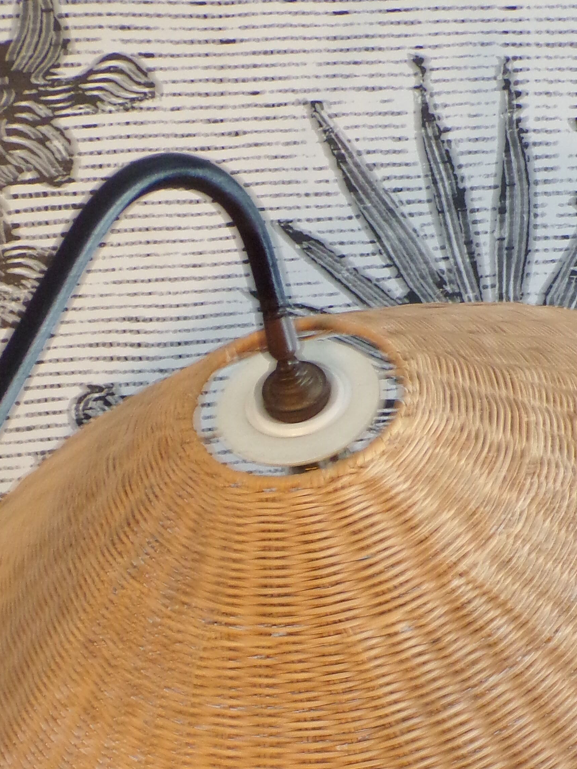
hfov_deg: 17.3
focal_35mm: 85
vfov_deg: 22.7
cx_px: 393
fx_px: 1889
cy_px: 597
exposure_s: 1/17
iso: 267
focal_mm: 7.6
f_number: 3.4
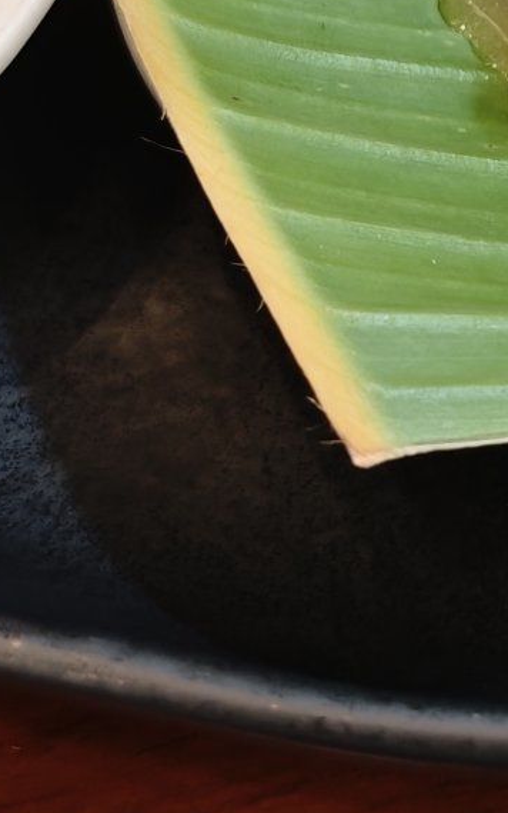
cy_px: -58
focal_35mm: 117
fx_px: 2590
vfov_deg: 17.3
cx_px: 601
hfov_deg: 11.0
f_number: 1.62
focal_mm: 6.55
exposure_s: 1/50
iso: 320
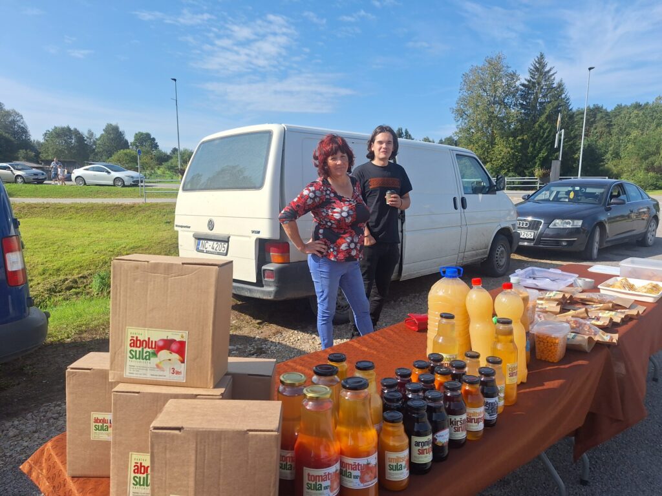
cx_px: 331
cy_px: 248
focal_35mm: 23
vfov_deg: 58.9
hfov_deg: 73.9
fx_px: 440
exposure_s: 1/2571
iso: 40
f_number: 1.8
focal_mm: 5.54
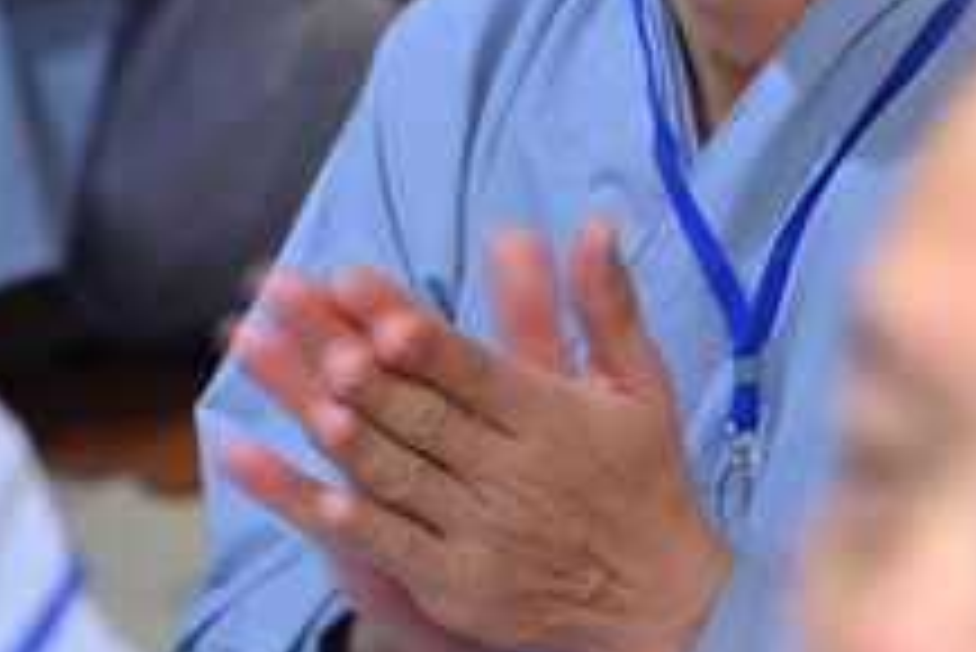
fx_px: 9739
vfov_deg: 3.8
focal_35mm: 359
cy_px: -56
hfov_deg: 5.7
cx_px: 540
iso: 500
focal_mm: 120
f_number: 4.5
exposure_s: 1/125
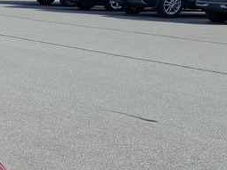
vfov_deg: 10.7
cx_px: -272
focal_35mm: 130
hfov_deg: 12.7
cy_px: 302
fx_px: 852
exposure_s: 1/1603
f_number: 1.8
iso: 50
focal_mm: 5.54
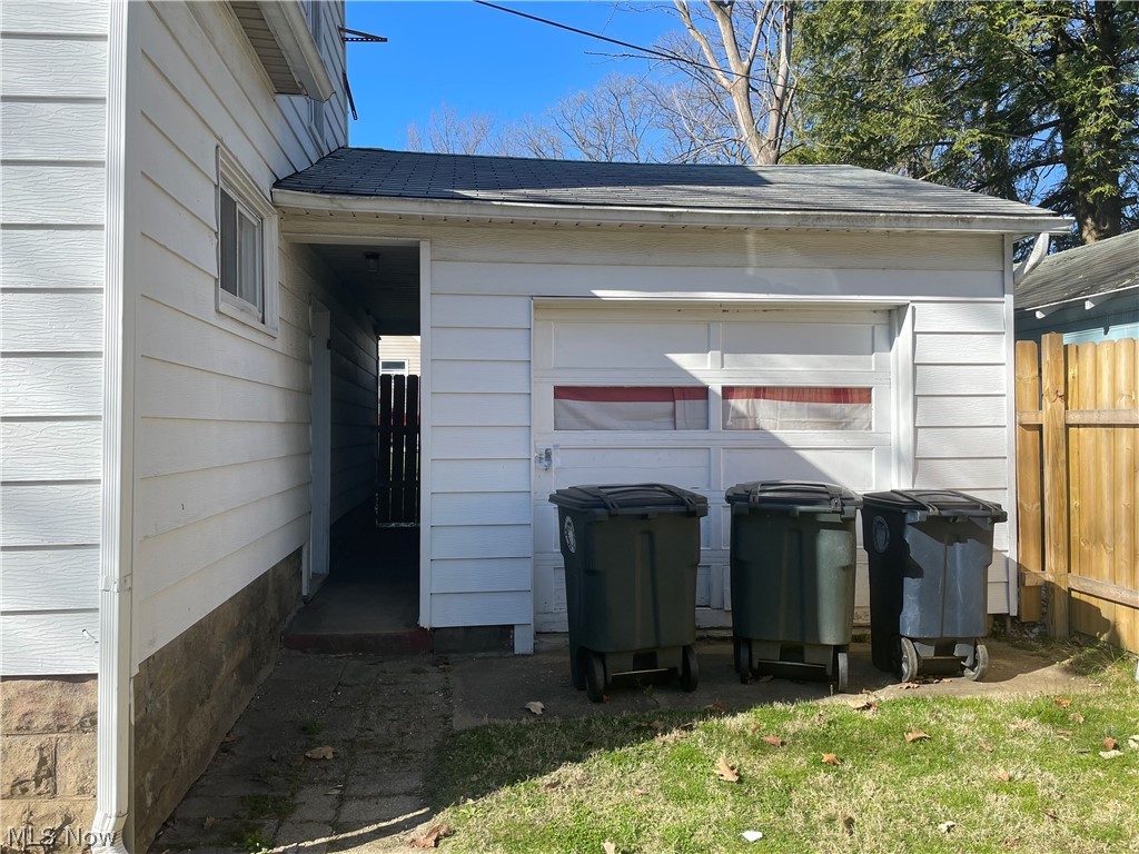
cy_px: 427
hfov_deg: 67.3
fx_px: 856
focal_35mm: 26
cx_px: 570
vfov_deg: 53.1
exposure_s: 1/1553
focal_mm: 4.2
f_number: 1.6
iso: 32
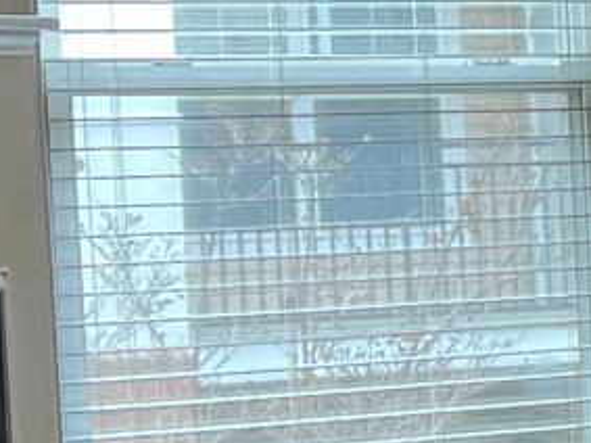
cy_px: 414
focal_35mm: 188
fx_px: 3208
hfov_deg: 9.0
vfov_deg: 7.9
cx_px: 1621
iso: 64
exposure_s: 1/120
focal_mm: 5.7
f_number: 1.5
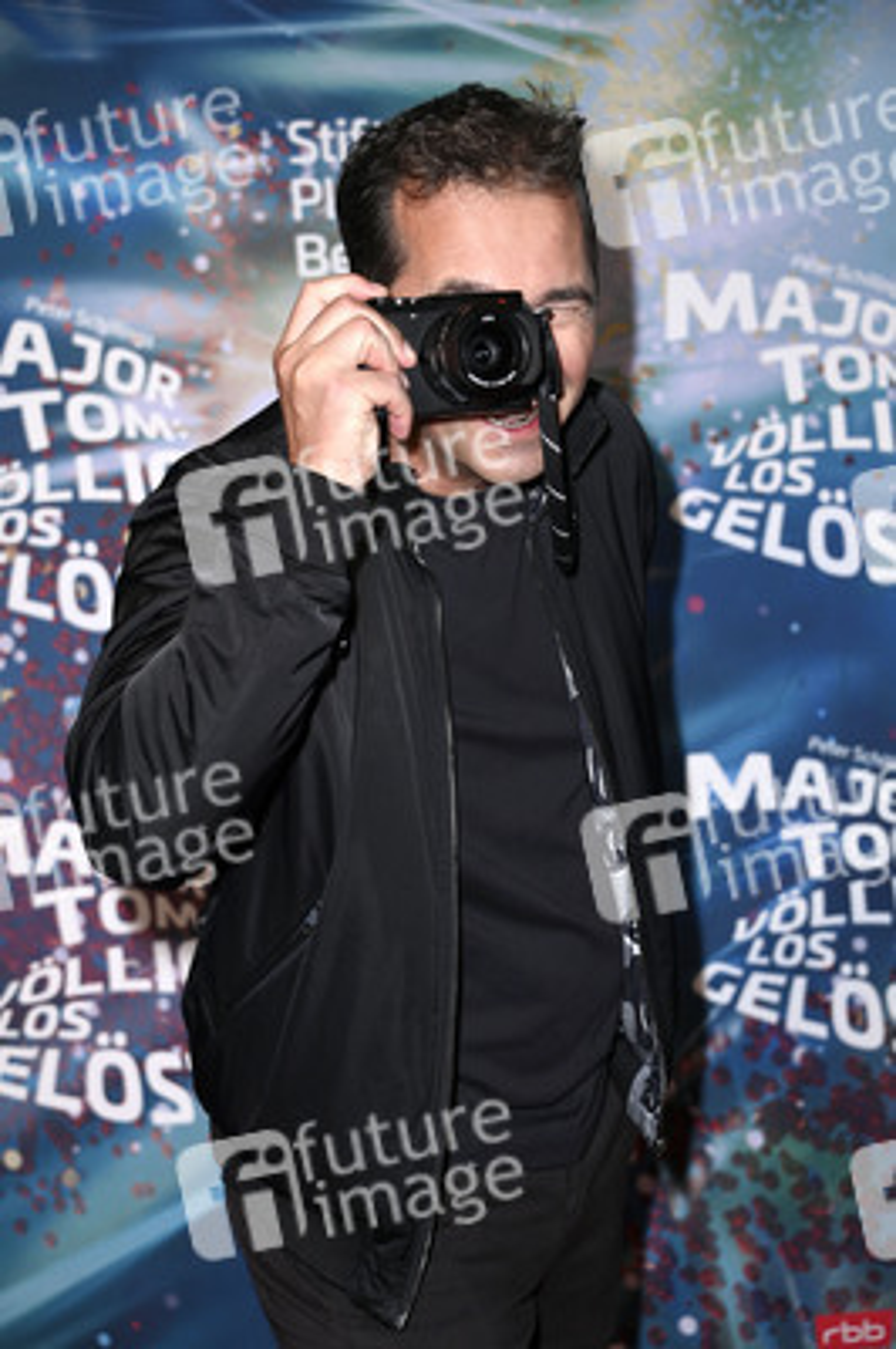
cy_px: 674
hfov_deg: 17.5
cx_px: 448
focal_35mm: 78
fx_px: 2917
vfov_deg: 26.0
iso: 500
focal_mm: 78
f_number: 5.6
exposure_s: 1/160
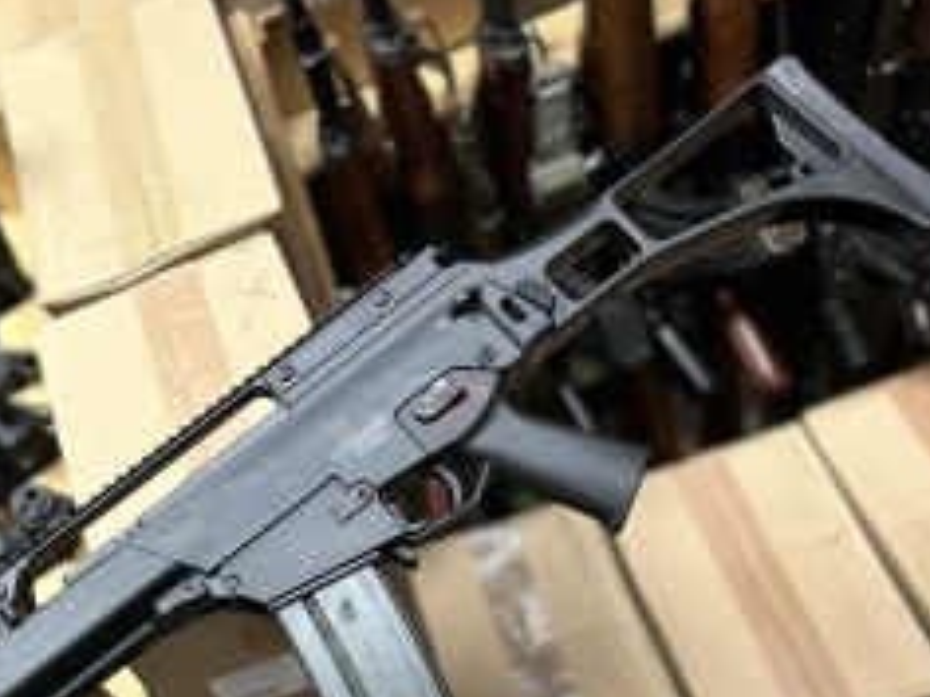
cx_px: 191
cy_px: 589
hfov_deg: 40.4
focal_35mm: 45
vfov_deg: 31.1
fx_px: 1209
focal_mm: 5.7
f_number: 1.5
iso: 80
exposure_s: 1/50
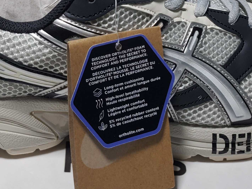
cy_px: -48
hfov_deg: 26.3
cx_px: 113
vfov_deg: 18.6
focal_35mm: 74
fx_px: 539
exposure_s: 1/459
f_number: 1.5
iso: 50
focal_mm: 4.3
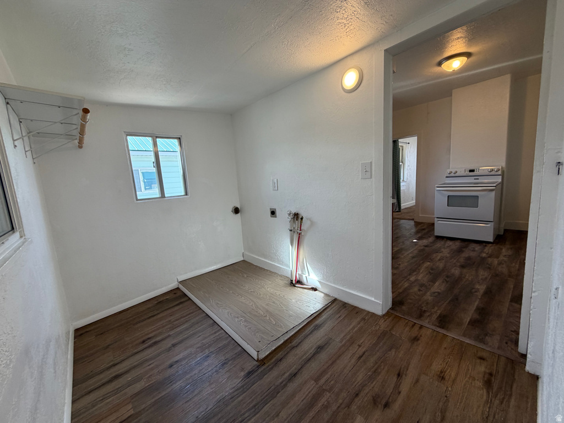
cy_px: 212
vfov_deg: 85.7
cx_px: 282
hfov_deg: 102.1
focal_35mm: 14
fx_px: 228
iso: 100
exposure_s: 1/120
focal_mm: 2.22
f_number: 2.2
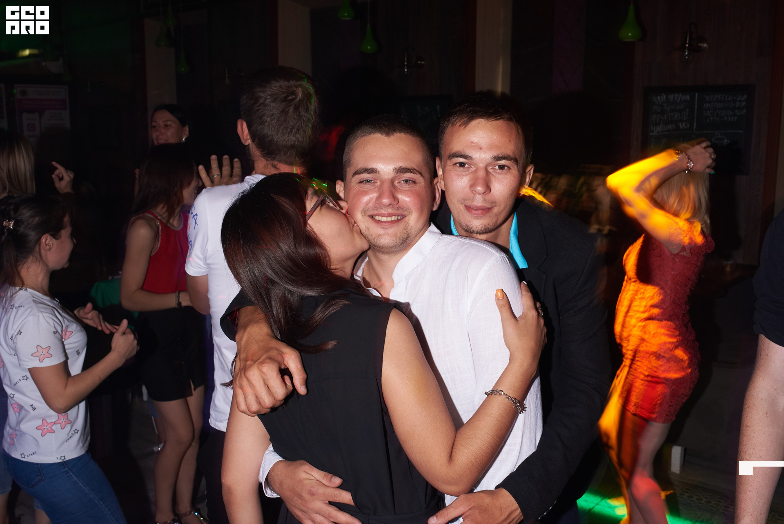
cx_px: 392
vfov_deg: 37.9
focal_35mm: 35
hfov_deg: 54.4
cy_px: 262
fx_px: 763
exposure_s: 1/10
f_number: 9
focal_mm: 35
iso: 1250
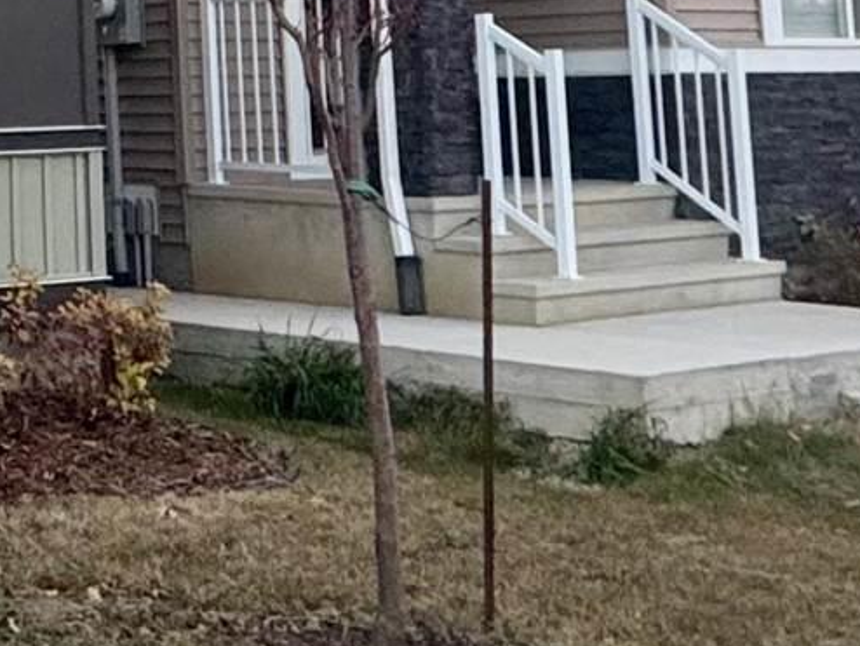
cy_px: -195
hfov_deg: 20.4
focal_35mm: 87
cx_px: -286
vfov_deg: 16.1
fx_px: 2162
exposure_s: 1/99
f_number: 2.2
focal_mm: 2.22
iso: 320
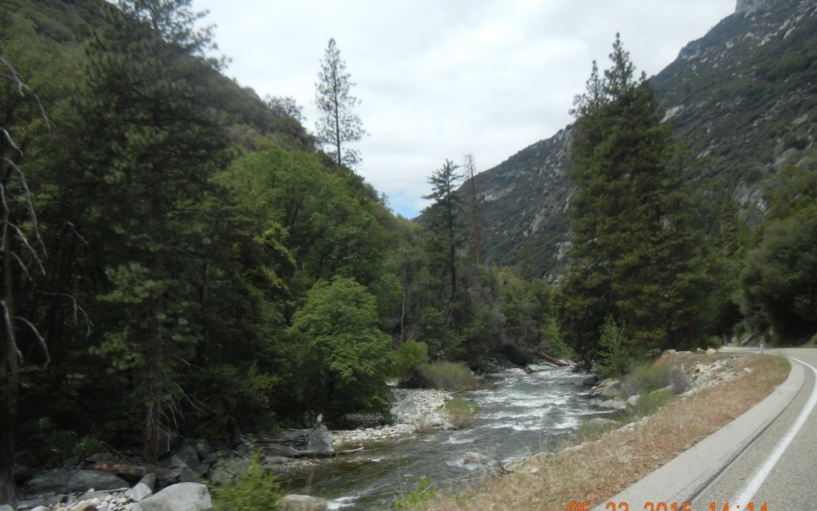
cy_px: 268
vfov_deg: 39.4
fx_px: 712
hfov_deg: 59.7
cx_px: 408
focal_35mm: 32
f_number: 7
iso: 160
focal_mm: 5.4
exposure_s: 1/404
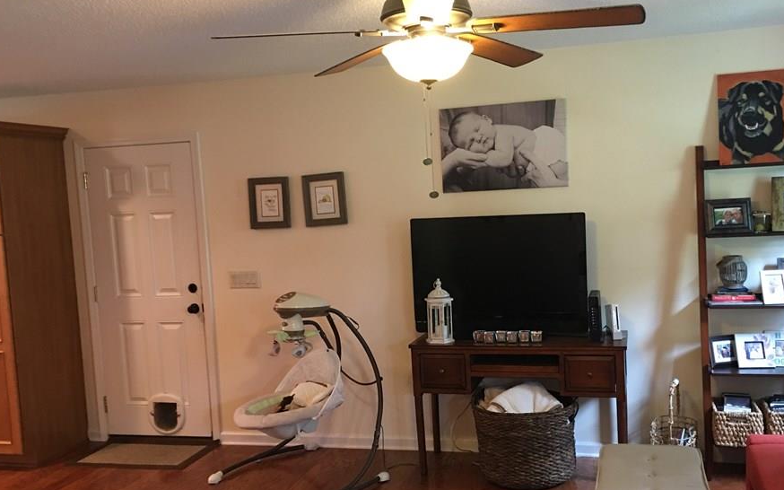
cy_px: 266
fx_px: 769
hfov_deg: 54.0
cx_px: 421
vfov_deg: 35.3
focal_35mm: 36
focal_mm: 4.15
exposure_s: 1/10
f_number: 2.2
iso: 80
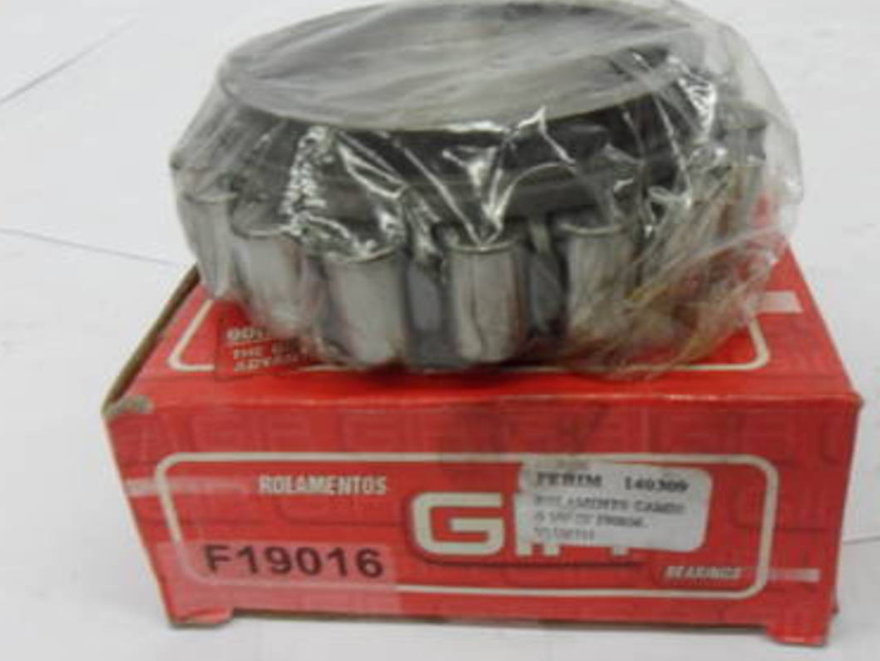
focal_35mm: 35
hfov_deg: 52.6
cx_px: 462
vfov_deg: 40.6
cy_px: 271
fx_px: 890
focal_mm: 4.9
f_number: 3.5
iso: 400
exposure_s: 1/20
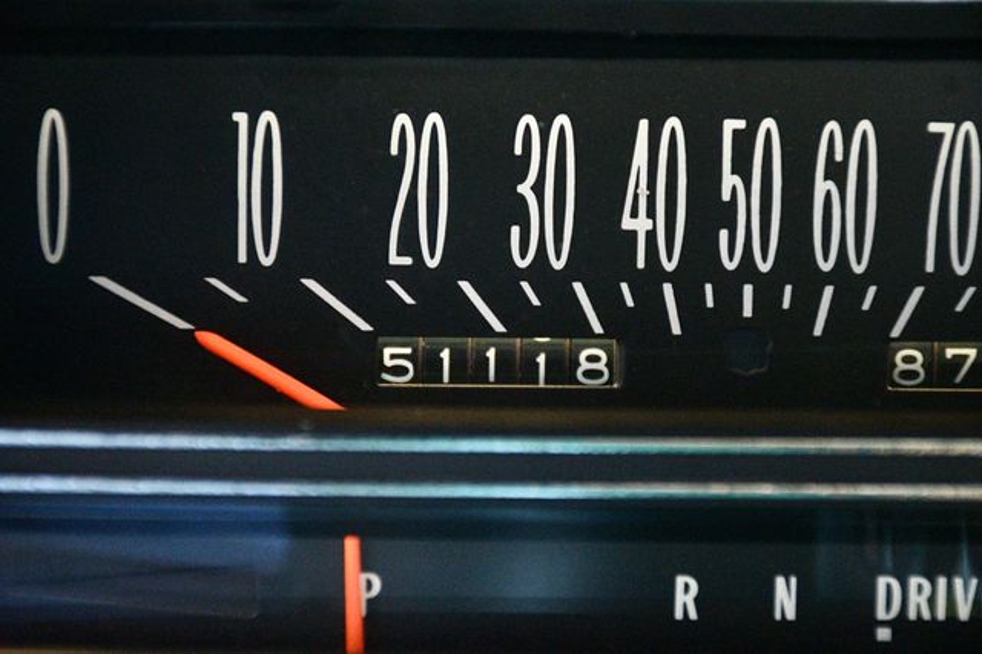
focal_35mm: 142
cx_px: 491
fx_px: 3871
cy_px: 327
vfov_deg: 9.7
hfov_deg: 14.5
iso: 12800
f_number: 5.3
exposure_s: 1/30
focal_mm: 95
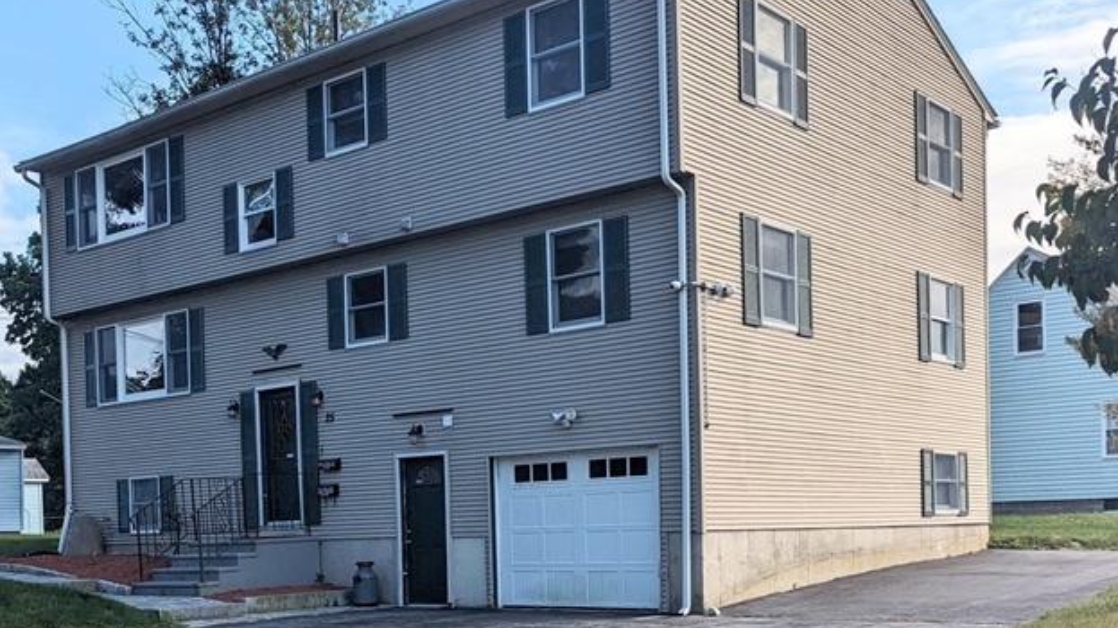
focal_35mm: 43
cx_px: 574
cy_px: 551
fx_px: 1274
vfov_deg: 26.8
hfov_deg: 47.4
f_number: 1.85
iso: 44
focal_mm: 6.81
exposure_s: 1/1397
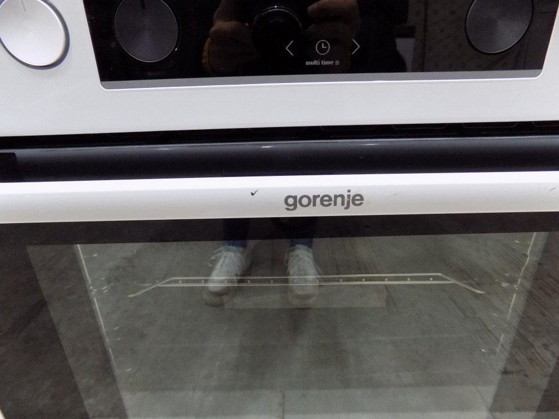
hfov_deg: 73.9
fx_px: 371
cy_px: 210
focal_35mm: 23
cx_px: 280
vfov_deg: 58.9
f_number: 3.1
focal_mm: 4
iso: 400
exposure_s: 1/20
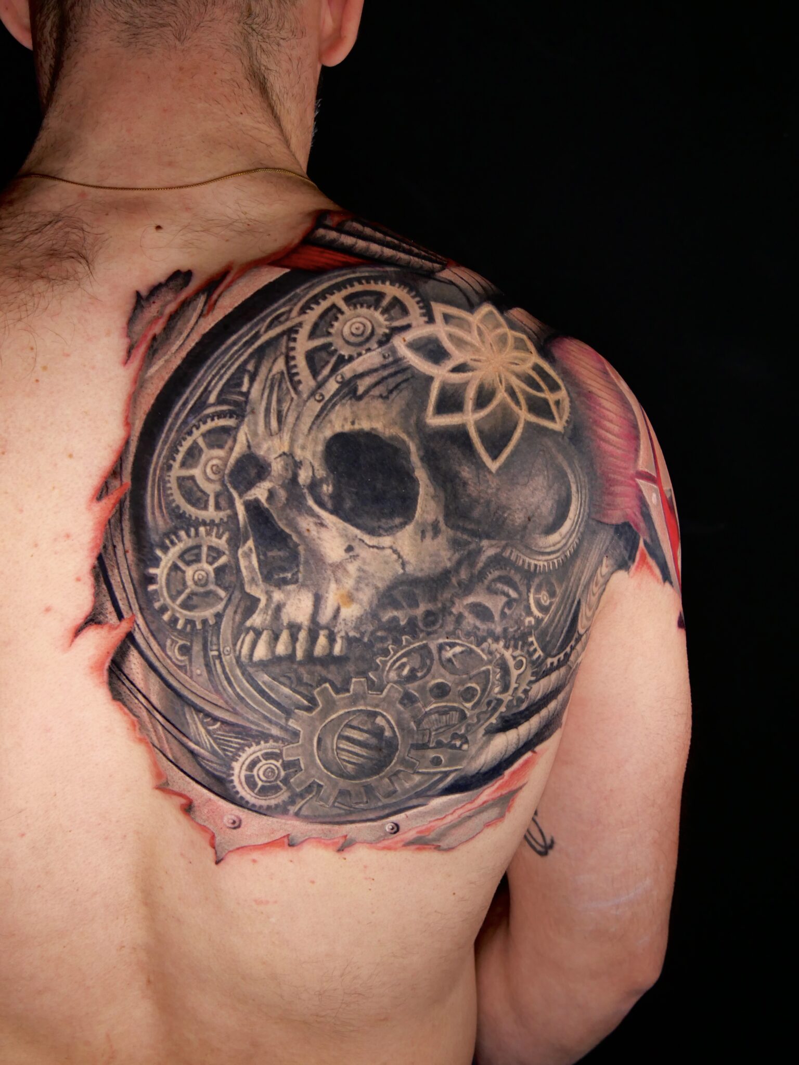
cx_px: 400
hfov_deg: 37.7
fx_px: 1169
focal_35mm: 38
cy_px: 532
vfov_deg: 49.0
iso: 800
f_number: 3.8
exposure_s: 1/60
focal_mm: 19
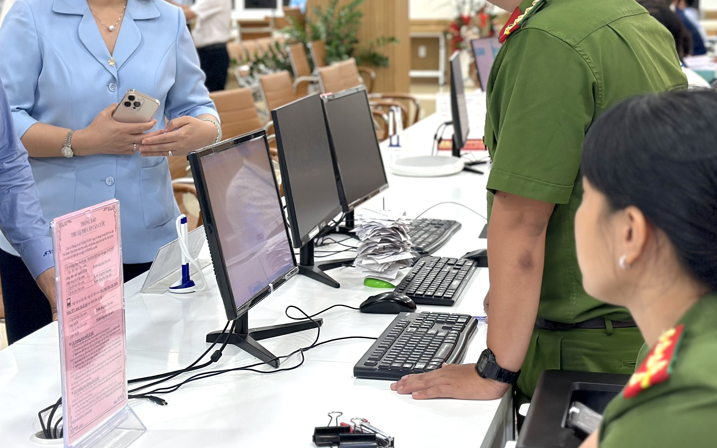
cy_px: 109
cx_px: 280
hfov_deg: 26.7
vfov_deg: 16.8
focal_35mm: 77
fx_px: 1505
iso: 160
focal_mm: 6.86
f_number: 1.78
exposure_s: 1/100
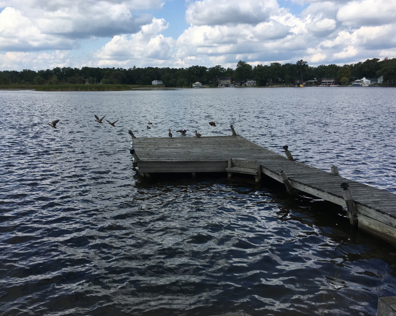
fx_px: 363
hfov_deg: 57.1
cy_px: 158
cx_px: 185
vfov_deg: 47.1
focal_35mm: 31
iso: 25
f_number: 2.2
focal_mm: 4.15
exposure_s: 1/1374
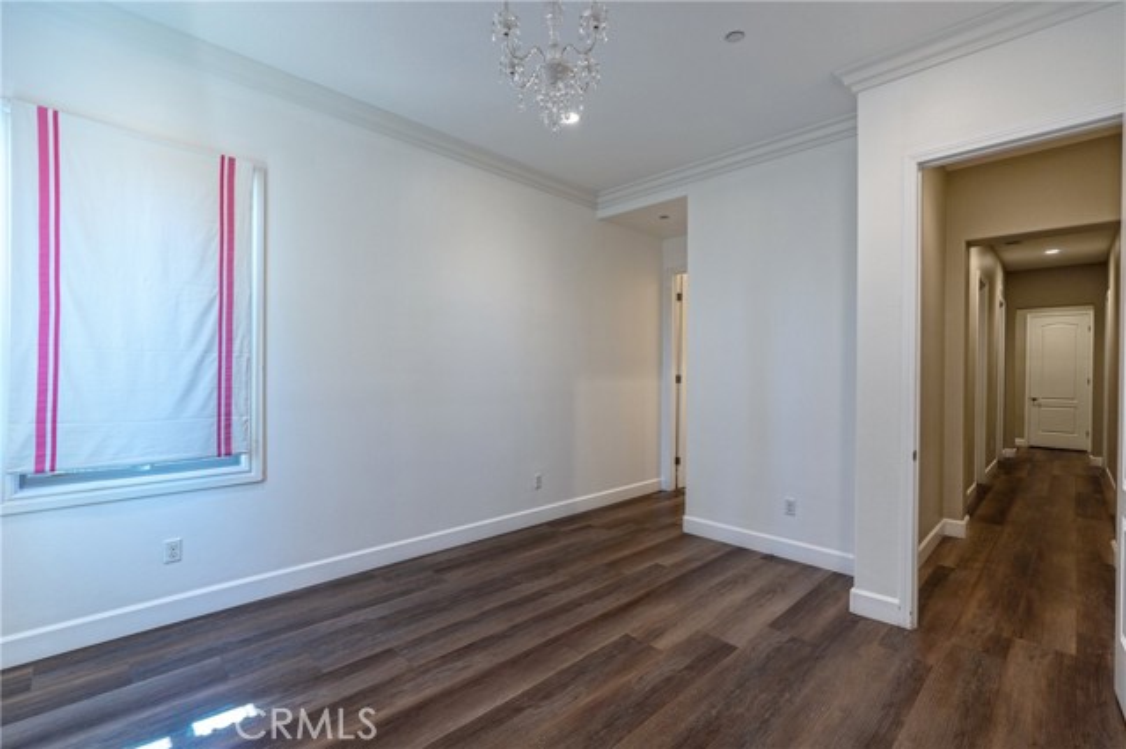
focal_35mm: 16
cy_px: 374
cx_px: 563
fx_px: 500
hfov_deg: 96.8
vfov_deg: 73.7
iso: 125
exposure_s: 1/60
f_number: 4
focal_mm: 16
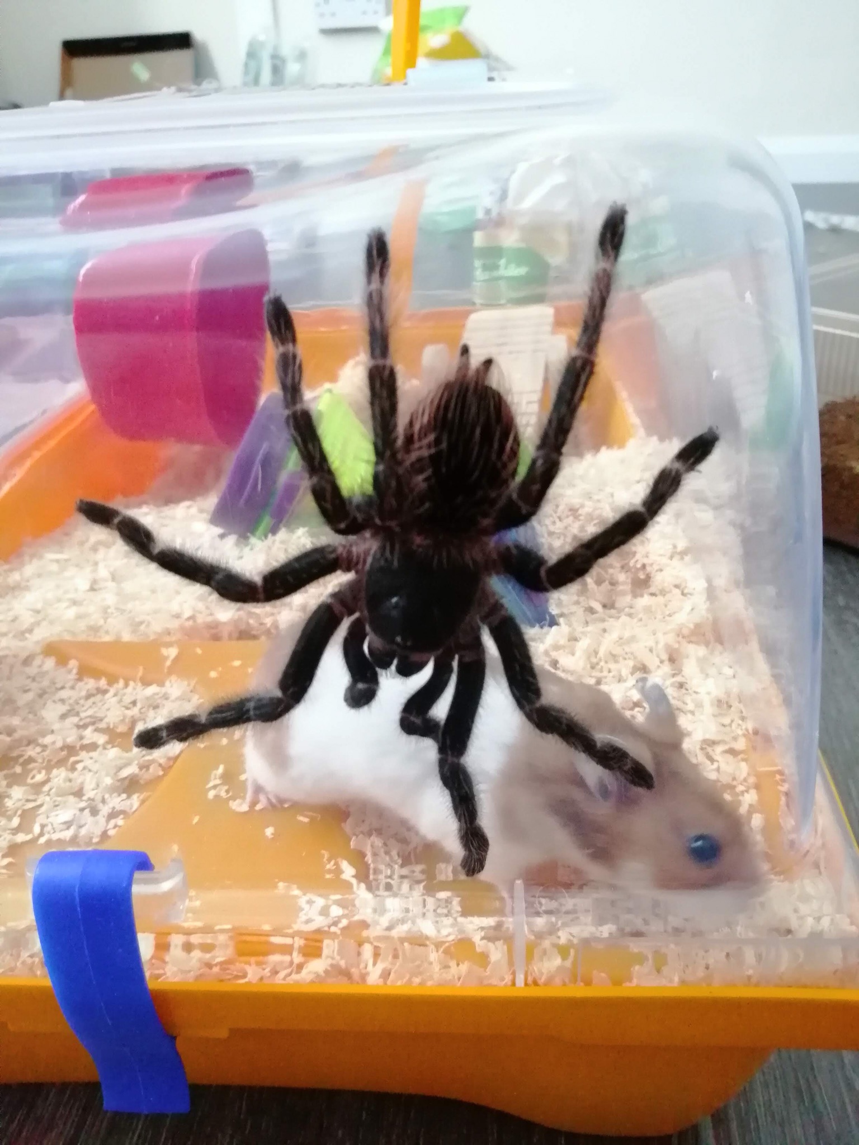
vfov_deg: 67.3
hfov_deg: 53.1
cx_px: 430
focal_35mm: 26
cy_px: 572
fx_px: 860
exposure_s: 1/33.3
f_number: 1.8
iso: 640
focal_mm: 3.64
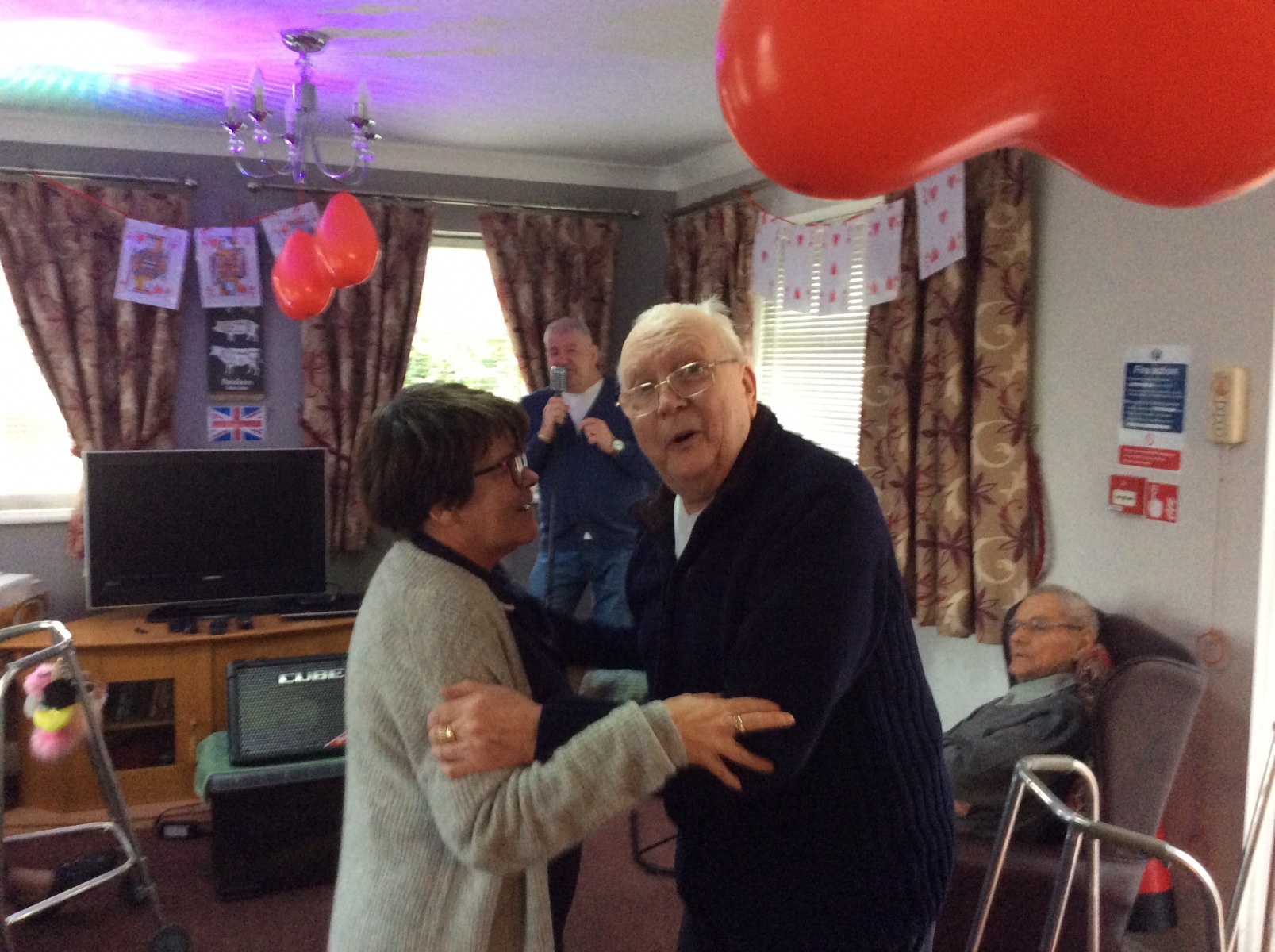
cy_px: 476
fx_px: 1177
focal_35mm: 32
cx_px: 638
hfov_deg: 56.9
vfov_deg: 44.0
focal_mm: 3.3
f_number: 2.4
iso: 250
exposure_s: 1/17
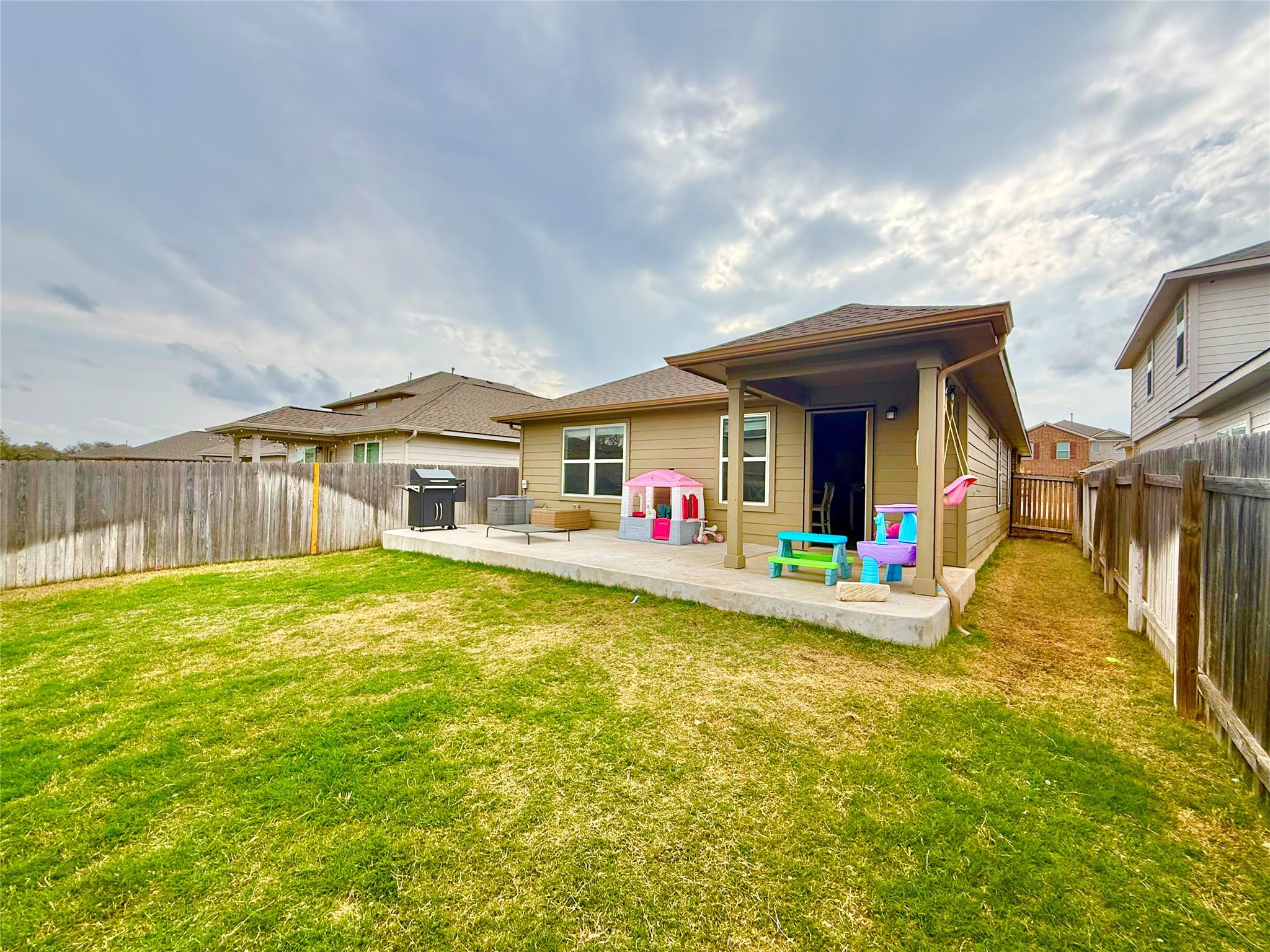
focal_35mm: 14
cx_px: 635
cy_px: 476
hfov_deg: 102.1
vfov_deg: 85.7
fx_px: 514
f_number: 2.2
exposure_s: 1/1572
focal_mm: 2.22
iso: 64
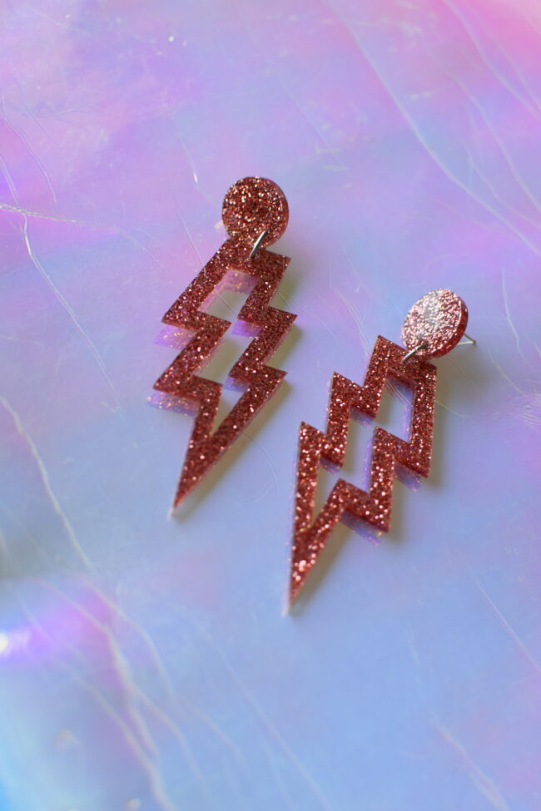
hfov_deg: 26.0
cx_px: 270
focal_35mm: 52
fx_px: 1172
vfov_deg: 38.2
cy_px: 406
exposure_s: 1/640
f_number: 4
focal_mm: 35
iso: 1000
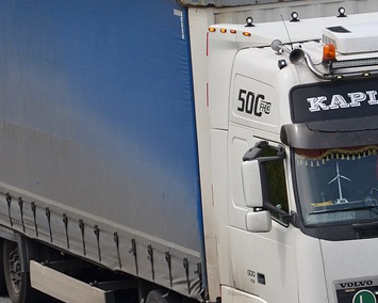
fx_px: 3715
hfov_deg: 5.8
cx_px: 230
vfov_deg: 4.7
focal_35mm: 332
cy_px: 176
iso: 200
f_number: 5.6
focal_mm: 105
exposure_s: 1/1000
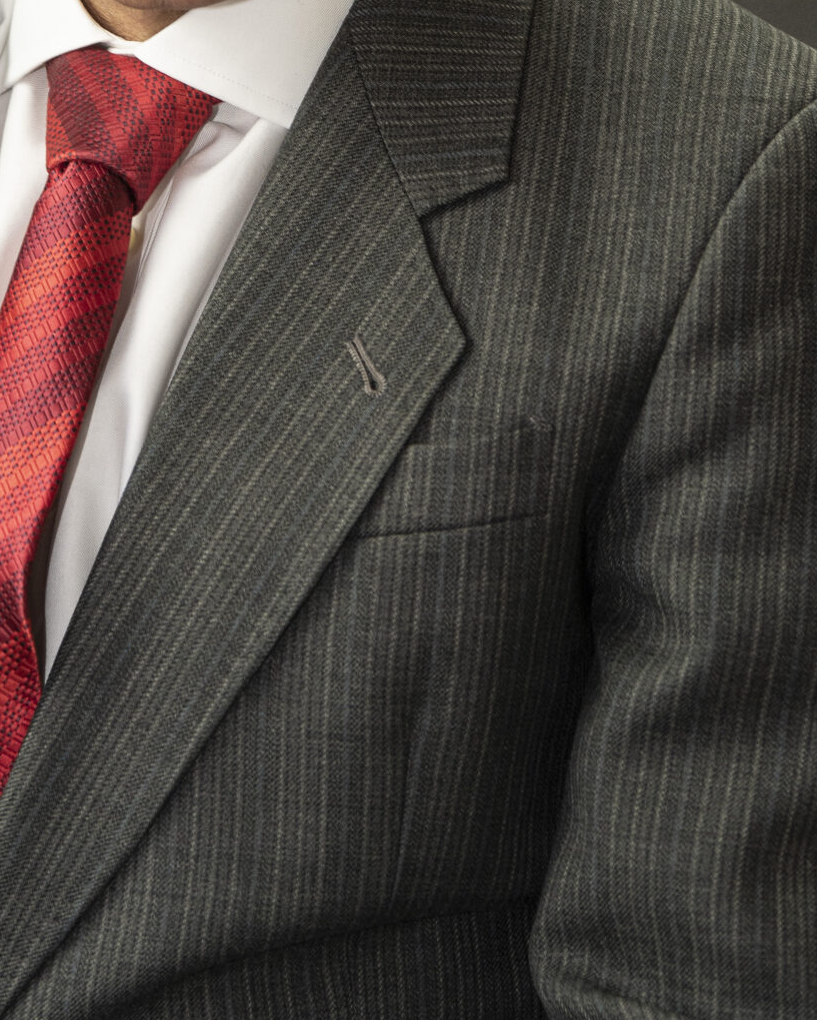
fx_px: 4624
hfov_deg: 10.1
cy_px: -17
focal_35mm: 153
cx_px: 92
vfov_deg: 12.4
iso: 400
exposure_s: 1/80
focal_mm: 65
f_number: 4.5
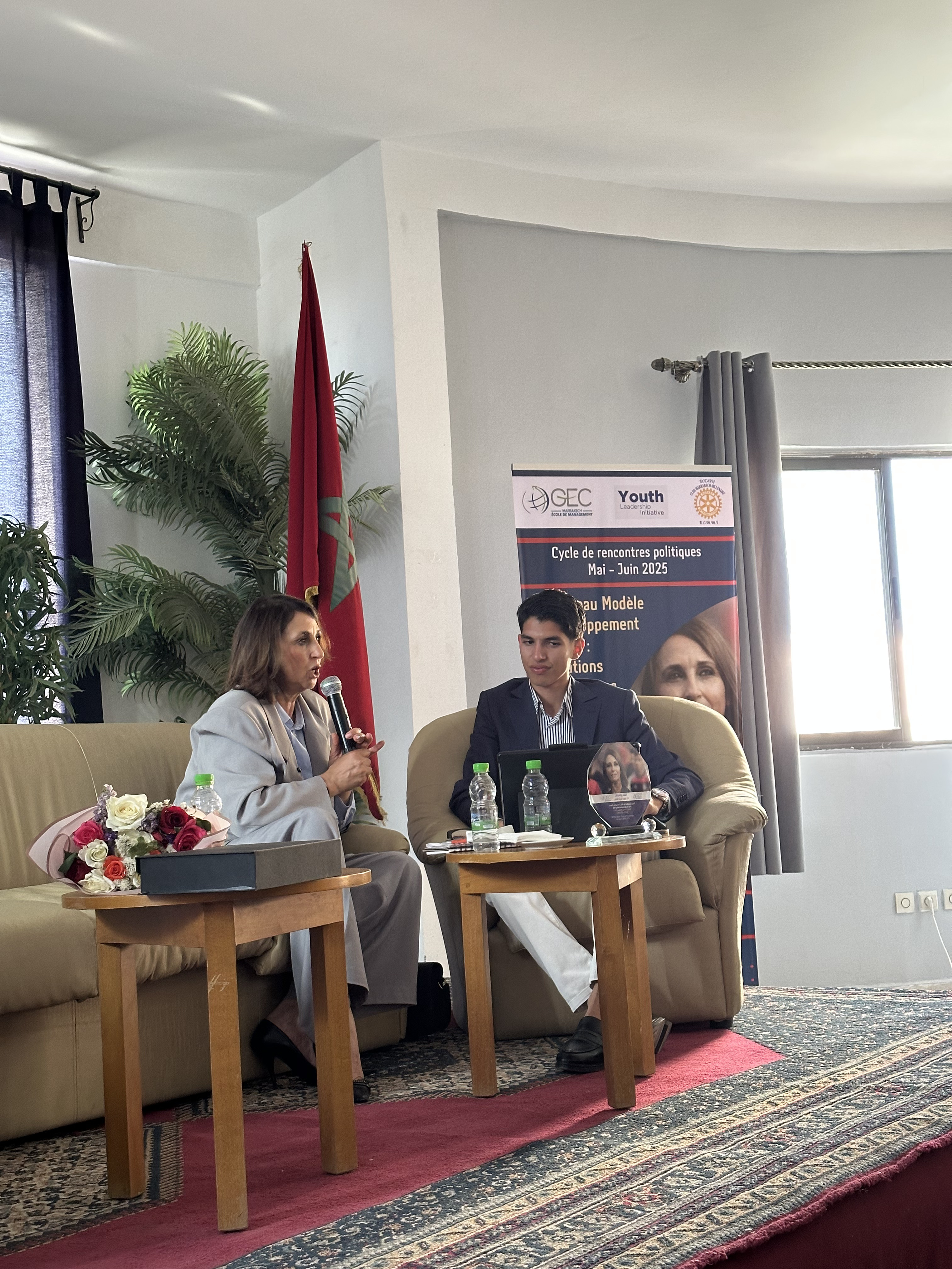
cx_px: 476
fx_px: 1760
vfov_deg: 39.7
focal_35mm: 48
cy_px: 634
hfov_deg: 30.3
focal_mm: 6.86
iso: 250
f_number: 1.78
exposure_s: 1/60
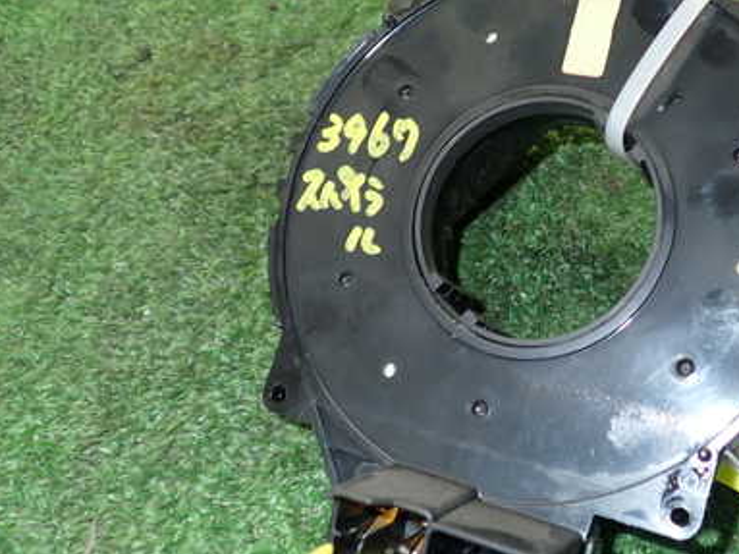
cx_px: 540
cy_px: 278
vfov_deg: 30.9
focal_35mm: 47
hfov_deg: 39.5
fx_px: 1003
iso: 200
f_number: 6.3
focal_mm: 5.4
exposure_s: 1/30
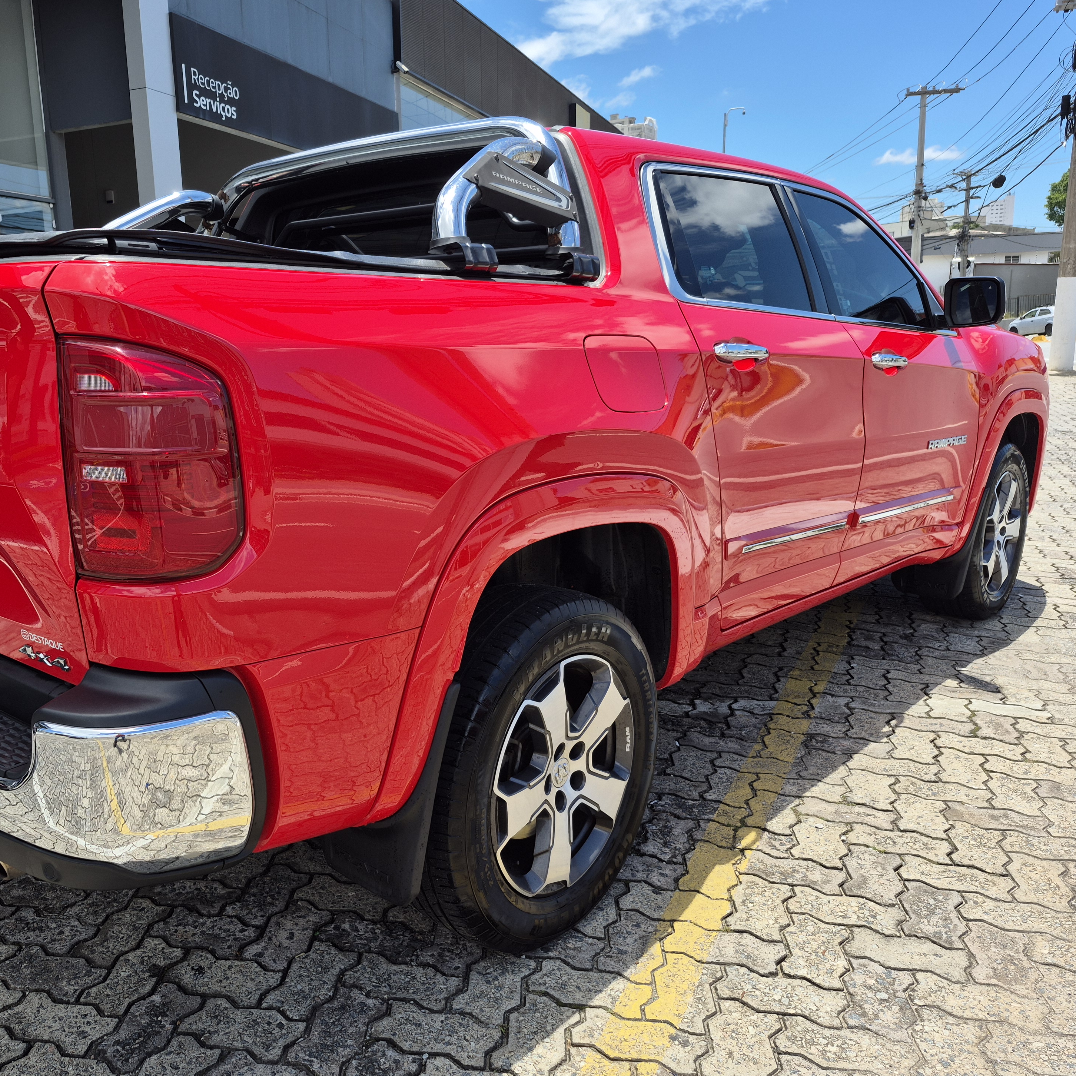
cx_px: 378
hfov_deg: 56.3
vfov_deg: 57.3
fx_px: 985
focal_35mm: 28
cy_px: 548
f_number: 1.8
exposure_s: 1/1224
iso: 25
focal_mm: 5.4
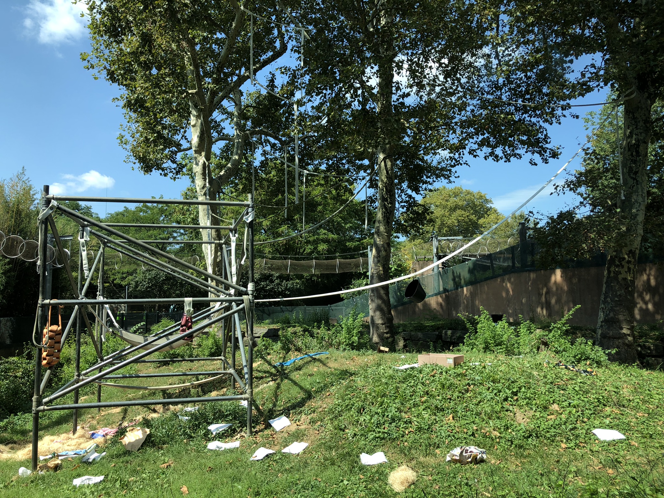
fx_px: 537
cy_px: 249
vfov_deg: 49.7
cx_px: 332
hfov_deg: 63.4
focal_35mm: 28
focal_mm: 3.99
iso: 20
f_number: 1.8
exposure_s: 1/685
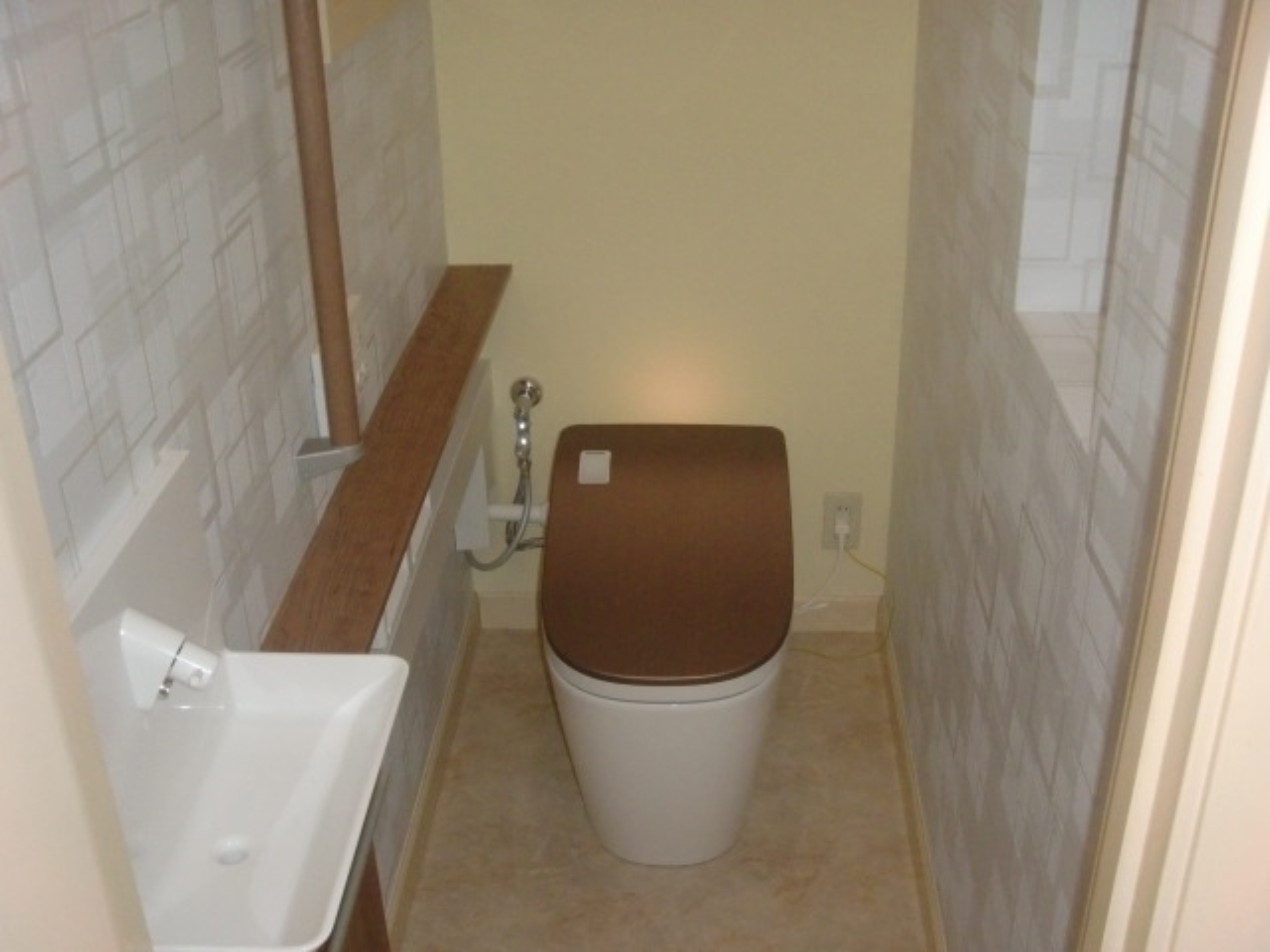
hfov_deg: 49.0
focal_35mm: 38
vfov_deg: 37.7
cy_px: 476
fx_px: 1394
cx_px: 635
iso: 400
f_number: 3.9
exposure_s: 1/50
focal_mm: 6.66
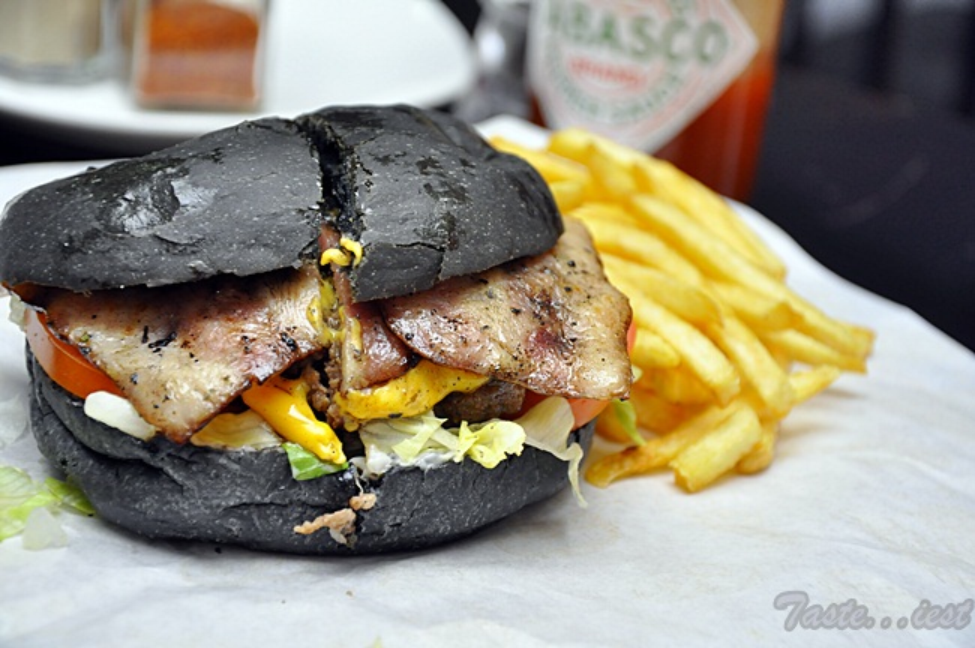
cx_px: 488
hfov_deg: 19.5
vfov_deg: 13.0
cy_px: 324
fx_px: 2841
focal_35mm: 105
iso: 800
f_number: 5.3
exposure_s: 1/100
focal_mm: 70
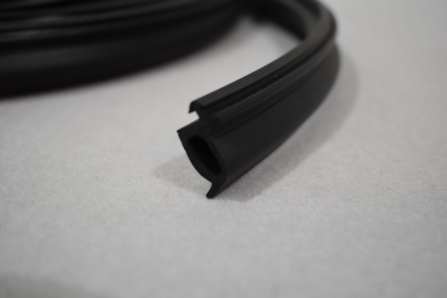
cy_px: 149
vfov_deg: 30.9
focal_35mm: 44
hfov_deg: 45.0
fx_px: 540
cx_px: 224
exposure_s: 1/250
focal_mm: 29
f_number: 4.2
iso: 800
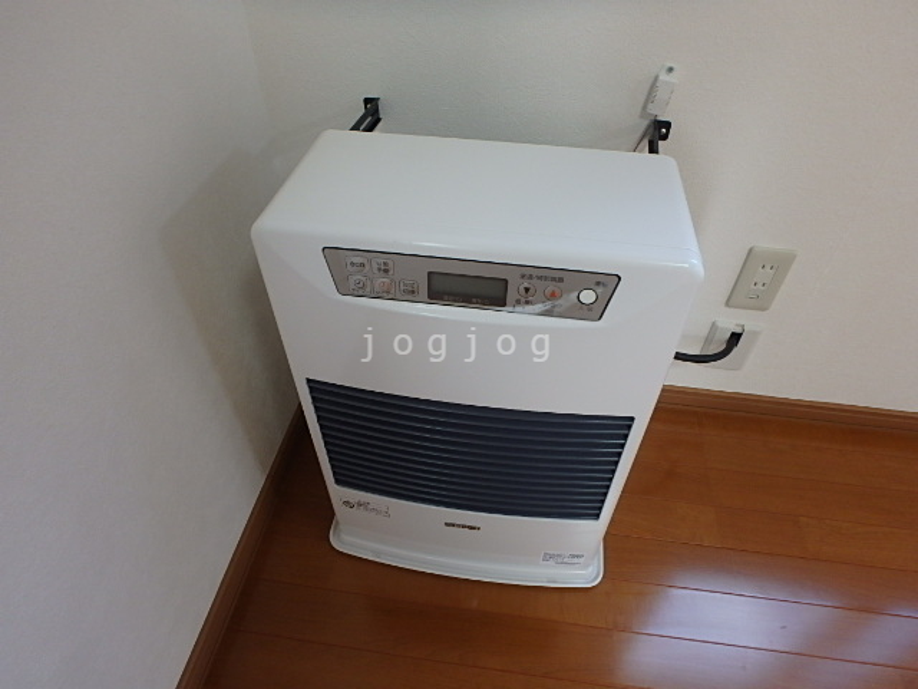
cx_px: 459
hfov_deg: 79.0
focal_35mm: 21
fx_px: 557
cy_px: 344
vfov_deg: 63.4
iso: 200
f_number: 3.5
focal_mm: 3.7
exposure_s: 1/30
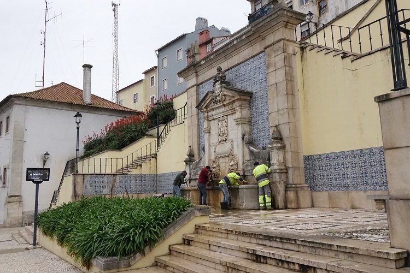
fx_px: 342
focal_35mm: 30
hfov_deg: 61.9
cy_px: 136
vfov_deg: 43.6
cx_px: 205
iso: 3200
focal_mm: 11.13
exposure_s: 1/400
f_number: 5.6
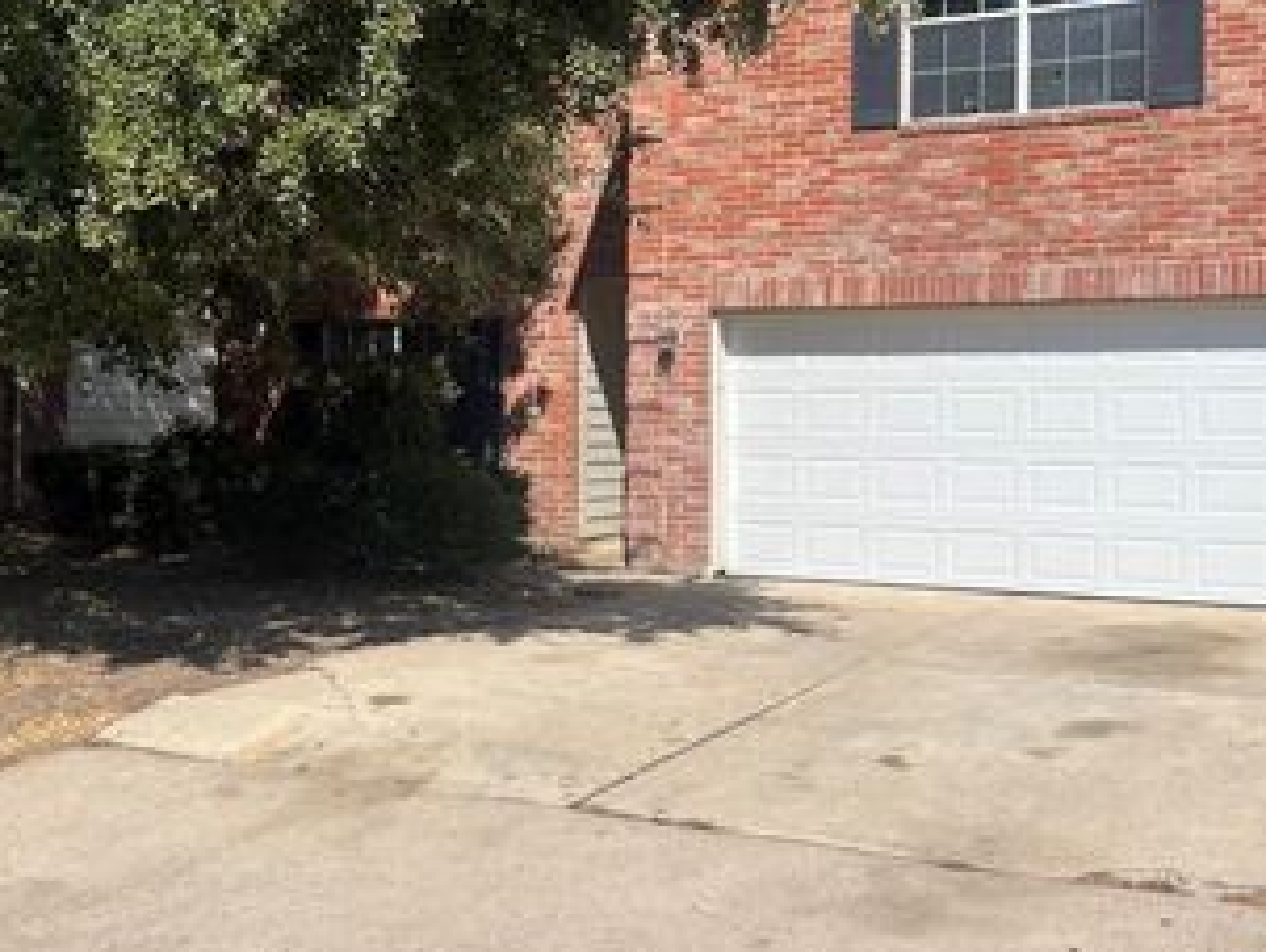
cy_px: 392
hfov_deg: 43.8
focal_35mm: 43
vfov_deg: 33.6
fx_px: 1574
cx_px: 667
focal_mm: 5.1
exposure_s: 1/5319
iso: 50
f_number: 1.6
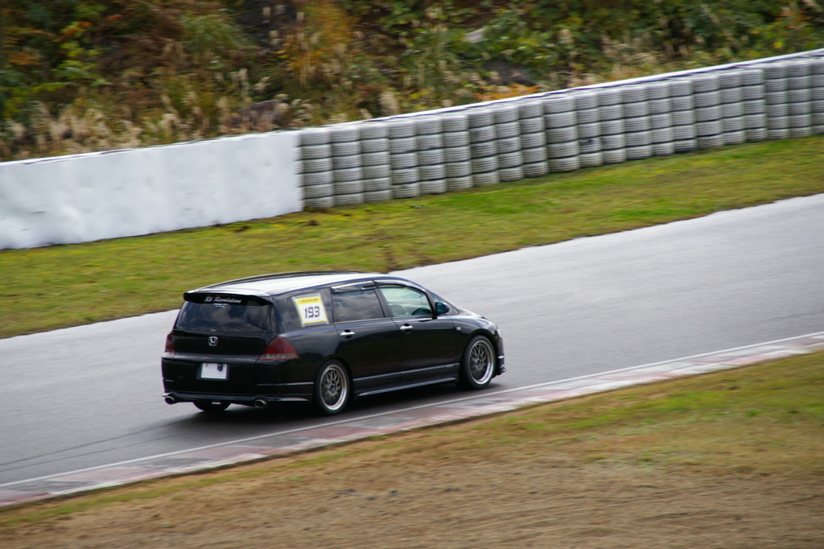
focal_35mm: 270
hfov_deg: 7.6
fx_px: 6178
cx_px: 412
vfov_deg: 5.1
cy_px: 274
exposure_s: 1/250
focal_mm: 180
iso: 200
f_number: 8
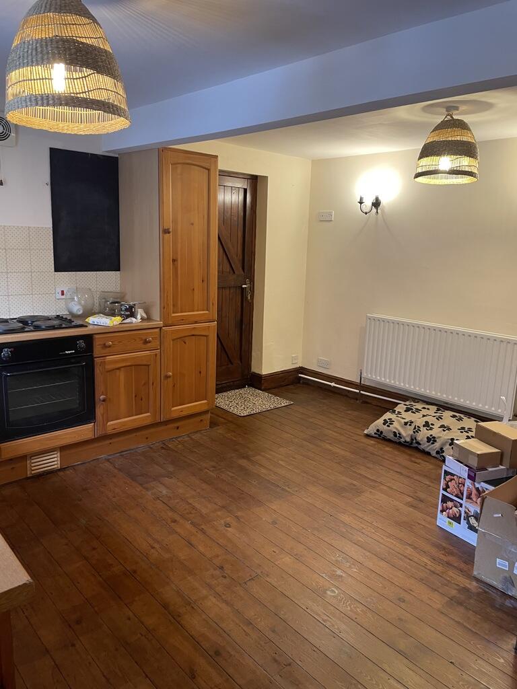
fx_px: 518
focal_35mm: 26
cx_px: 258
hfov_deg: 53.1
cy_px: 344
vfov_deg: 67.3
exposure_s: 1/50
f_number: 1.6
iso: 125
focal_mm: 4.2
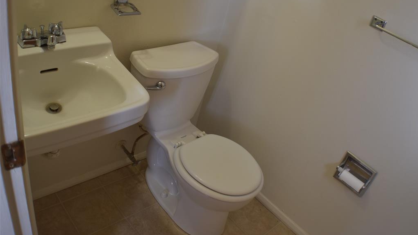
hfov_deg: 49.4
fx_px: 454
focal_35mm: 41
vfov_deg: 29.0
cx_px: 209
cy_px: 97
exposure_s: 1/60
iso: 400
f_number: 4
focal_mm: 26
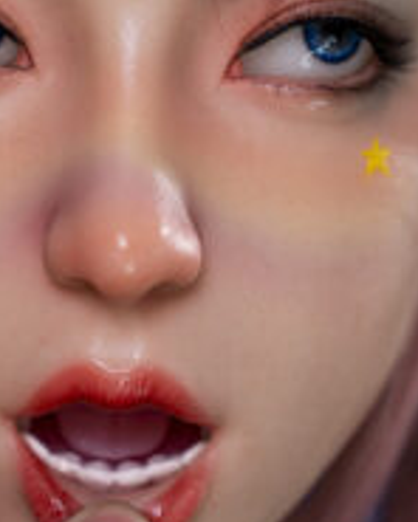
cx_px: 79
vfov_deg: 15.9
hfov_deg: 12.7
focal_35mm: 121
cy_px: 316
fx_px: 1871
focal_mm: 53
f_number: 4
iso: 100
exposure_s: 1/160
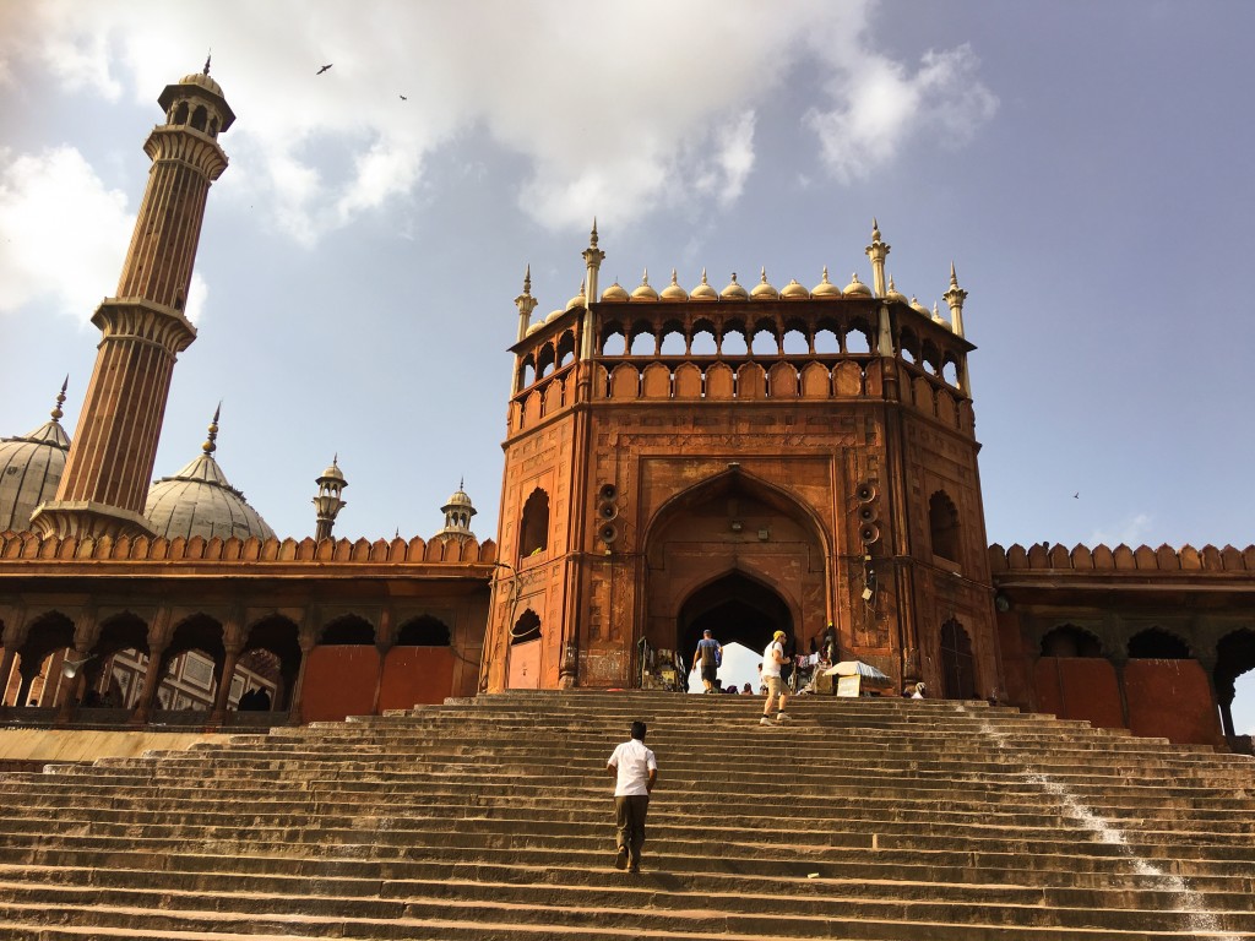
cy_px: 470
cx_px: 628
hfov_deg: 61.7
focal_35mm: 29
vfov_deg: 48.2
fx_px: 1051
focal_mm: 4.15
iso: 25
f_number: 2.2
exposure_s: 1/1570
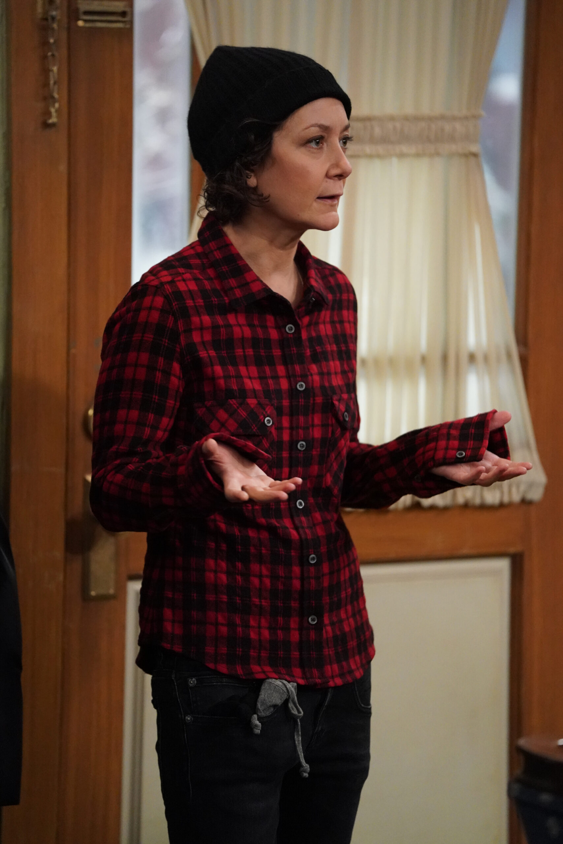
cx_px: 282
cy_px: 422
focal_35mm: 198
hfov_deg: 6.9
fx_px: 4644
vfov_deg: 10.4
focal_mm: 198
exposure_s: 1/160
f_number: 2.8
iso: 8000
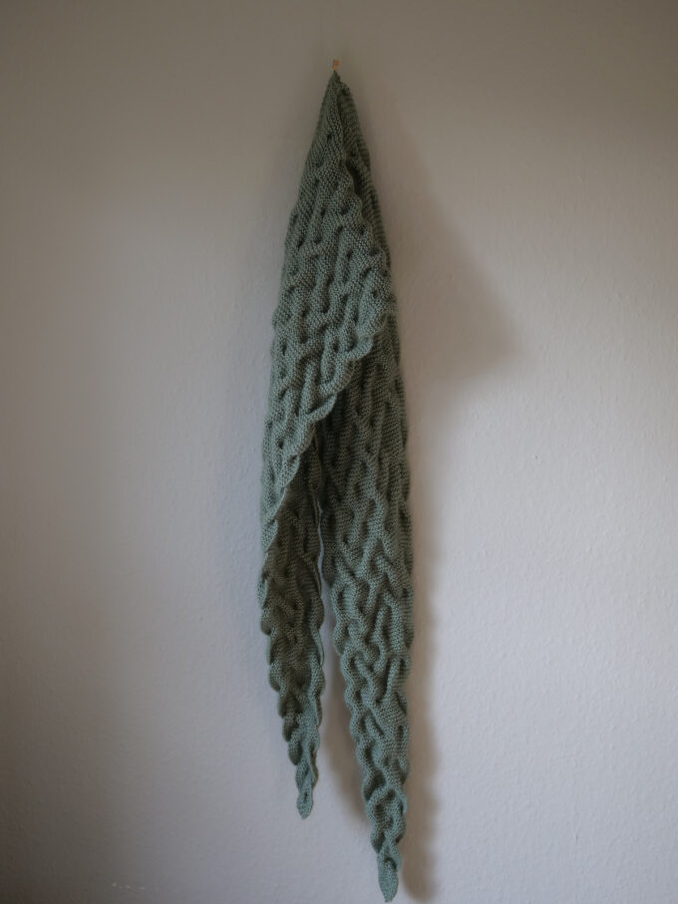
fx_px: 1306
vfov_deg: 38.2
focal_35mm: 50
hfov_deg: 29.1
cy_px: 452
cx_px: 339
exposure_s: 1/125
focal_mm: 25
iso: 200
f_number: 2
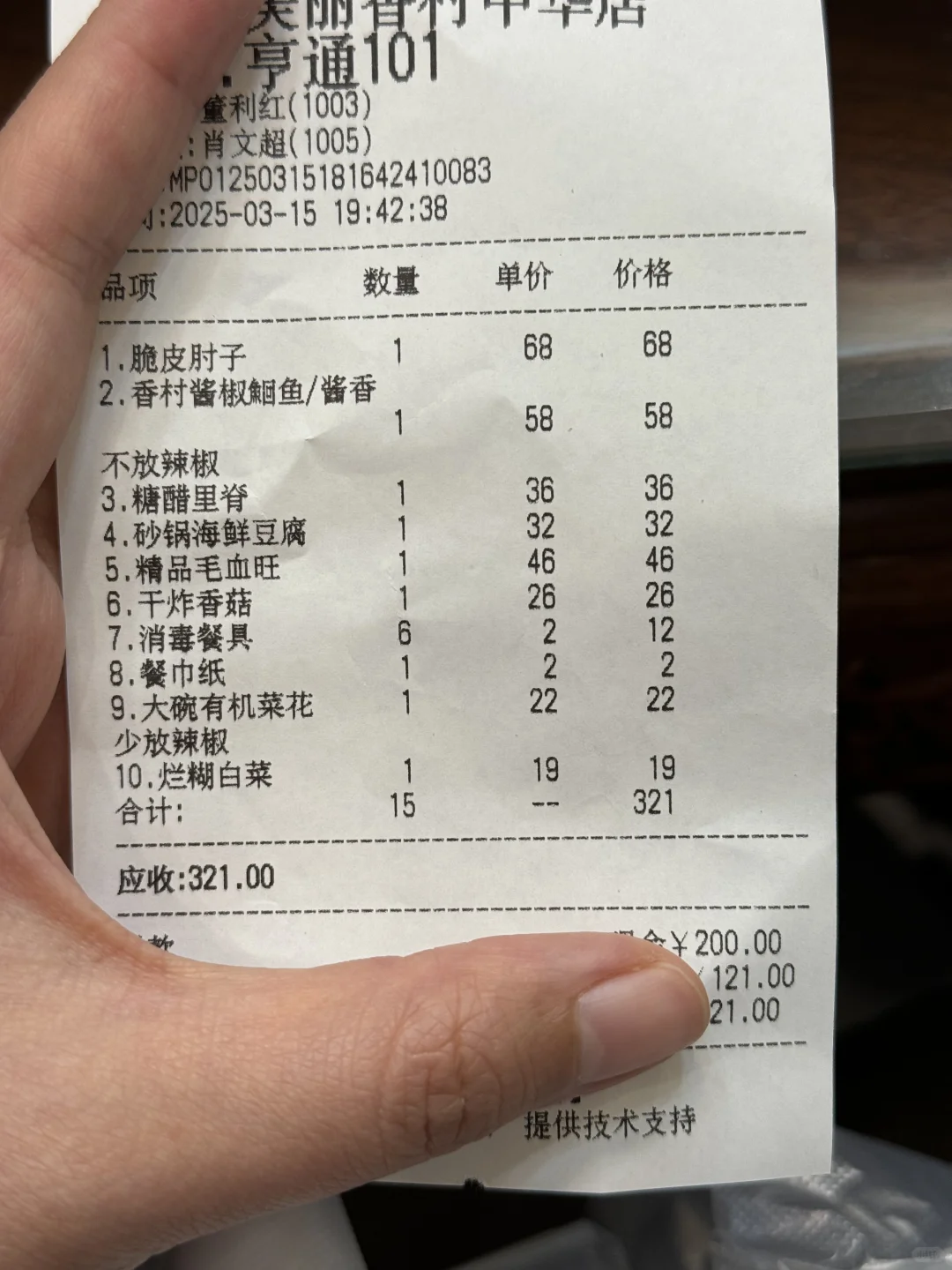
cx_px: 476
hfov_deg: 30.3
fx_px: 1760
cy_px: 635
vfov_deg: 39.7
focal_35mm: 48
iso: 64
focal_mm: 6.86
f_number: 1.78
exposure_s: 1/100
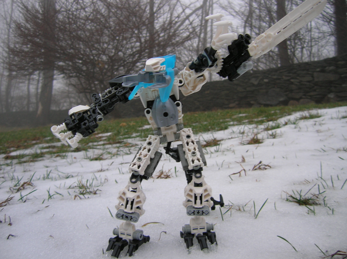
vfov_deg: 41.7
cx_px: 174
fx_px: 341
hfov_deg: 54.0
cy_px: 130
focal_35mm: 34
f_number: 2.9
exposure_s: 1/30.7
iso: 50
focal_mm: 5.7
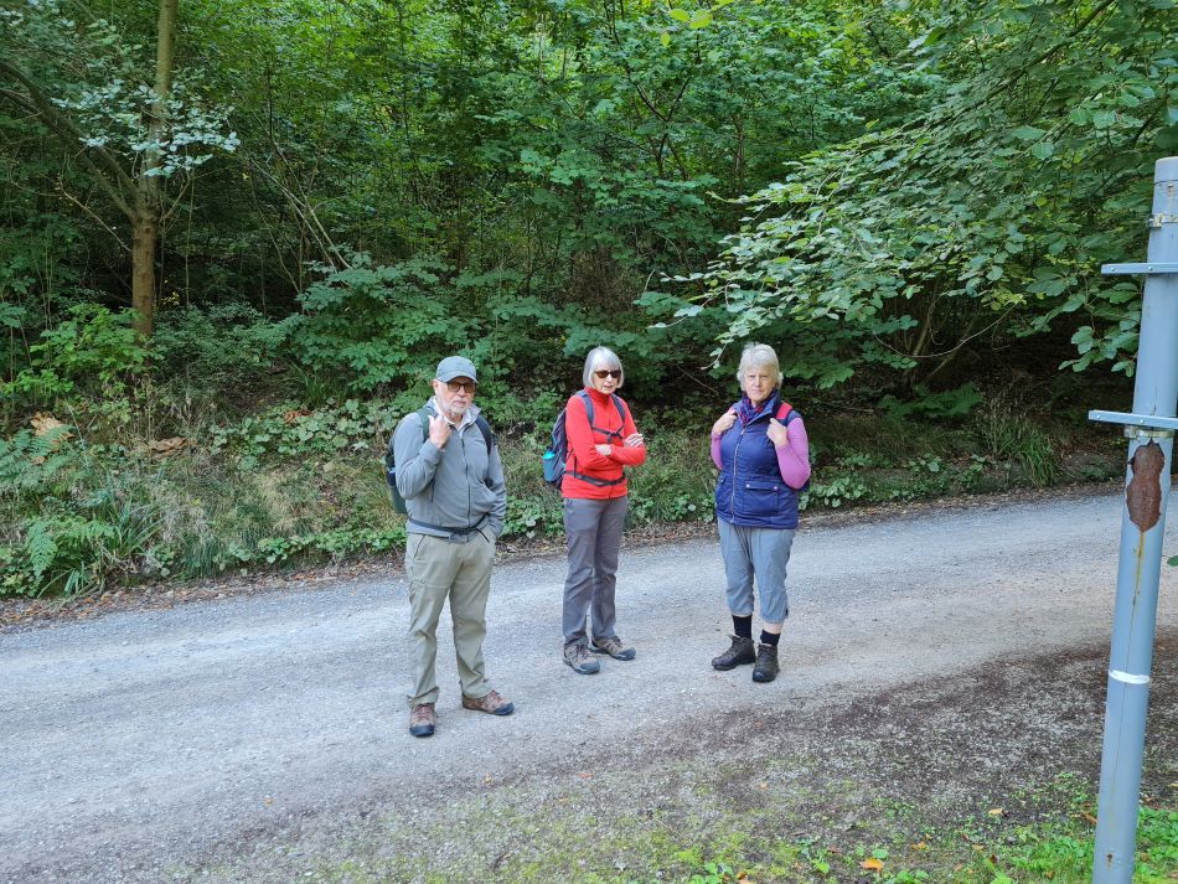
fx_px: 885
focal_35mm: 26
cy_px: 442
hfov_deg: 67.3
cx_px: 589
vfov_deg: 53.1
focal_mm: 5.4
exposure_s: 1/100
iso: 200
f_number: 1.8
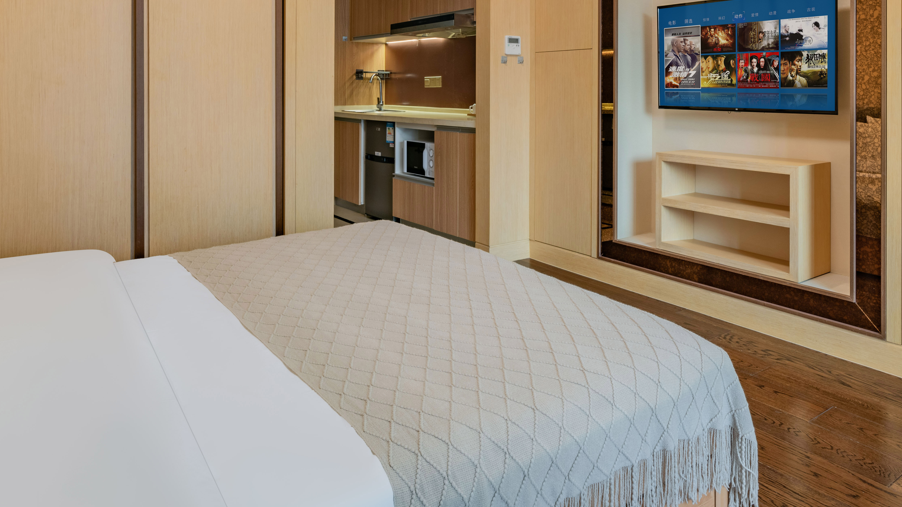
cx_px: 517
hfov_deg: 73.6
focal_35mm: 25
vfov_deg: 43.1
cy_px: 77
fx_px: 598
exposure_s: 1/13
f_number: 11
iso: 160
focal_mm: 15
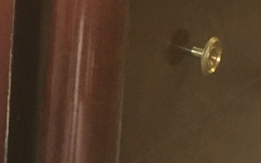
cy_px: 9
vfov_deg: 8.9
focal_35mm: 146
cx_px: 2
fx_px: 1039
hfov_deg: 14.1
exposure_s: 1/17
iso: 400
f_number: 2.2
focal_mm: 4.15
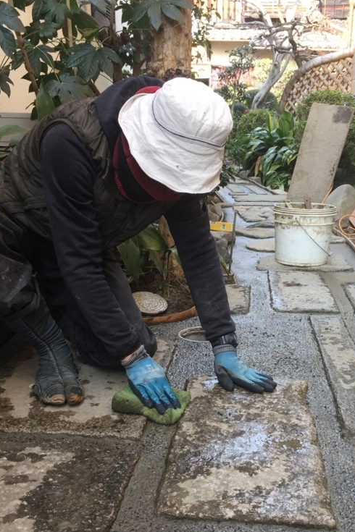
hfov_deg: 31.8
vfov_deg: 46.0
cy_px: 334
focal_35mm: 42
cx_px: 203
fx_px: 621
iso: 50
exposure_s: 1/120
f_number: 2.2
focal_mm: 4.15
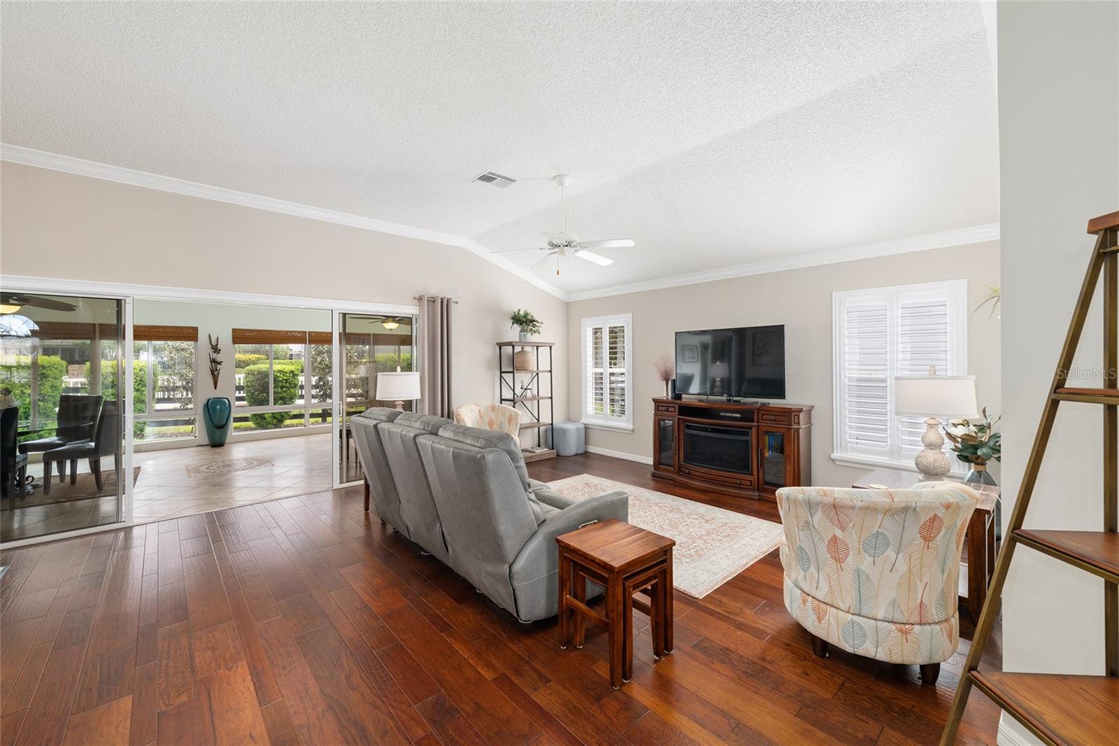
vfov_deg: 81.2
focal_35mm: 14
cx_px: 560
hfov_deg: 104.3
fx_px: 435
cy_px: 373
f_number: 8
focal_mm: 14
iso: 500
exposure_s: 1/25
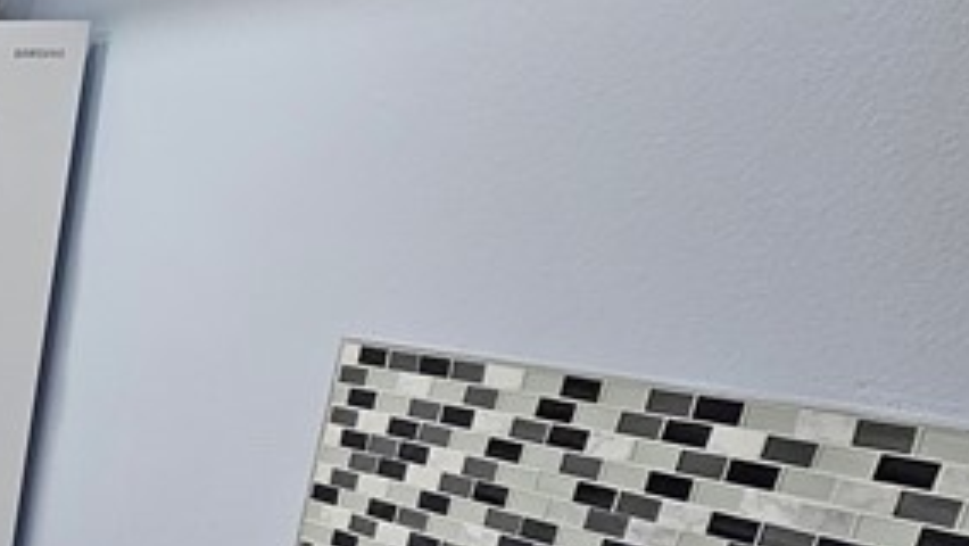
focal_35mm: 51
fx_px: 1311
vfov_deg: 21.4
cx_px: -679
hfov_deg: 24.1
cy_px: 703
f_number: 2.2
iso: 100
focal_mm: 2.2
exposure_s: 1/60
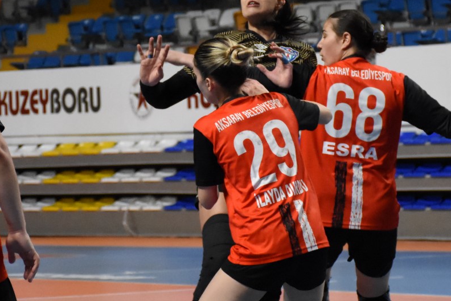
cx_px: 232
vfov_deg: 6.0
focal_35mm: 230
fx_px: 2881
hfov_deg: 8.9
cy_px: 103
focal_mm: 75
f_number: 5
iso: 6400
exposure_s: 1/800
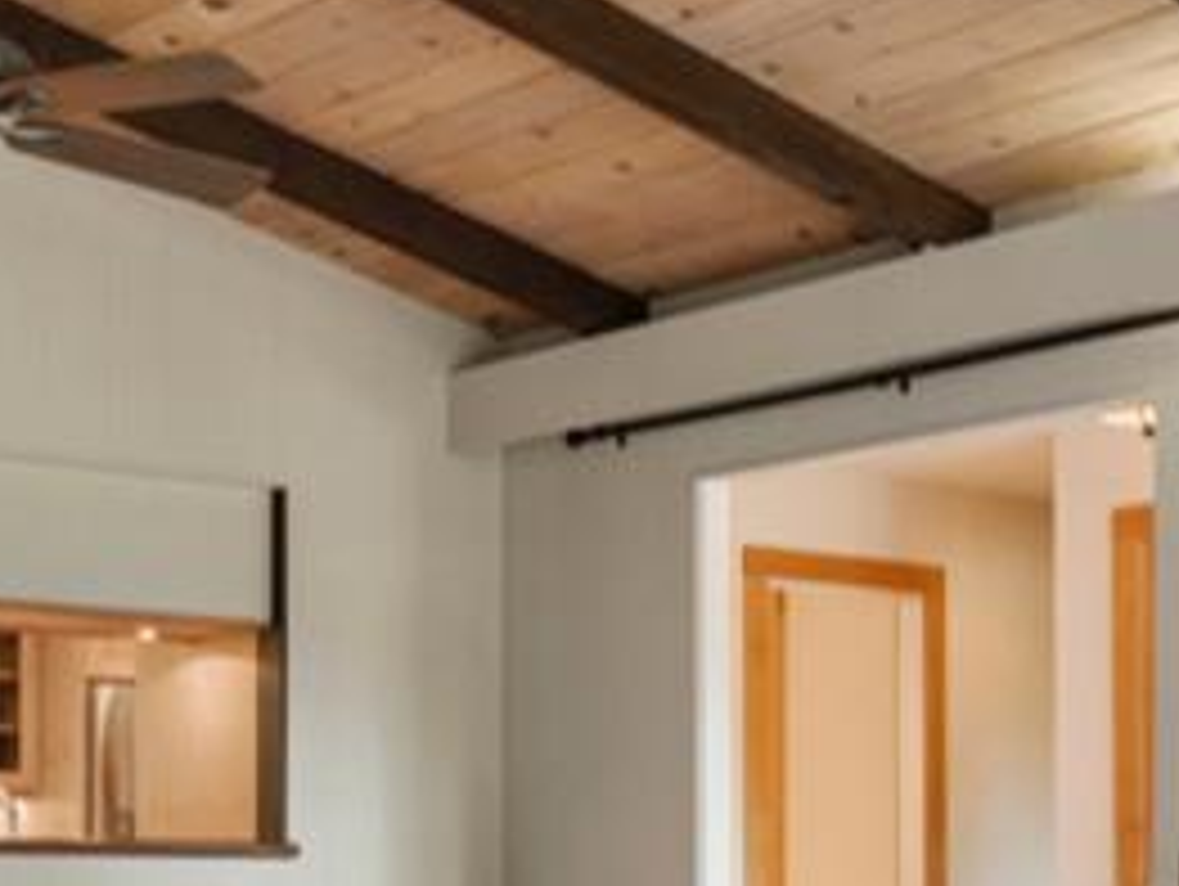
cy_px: 850
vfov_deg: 18.7
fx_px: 2625
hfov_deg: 25.2
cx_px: 450
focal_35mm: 77
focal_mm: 14
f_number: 8
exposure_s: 1/2
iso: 400
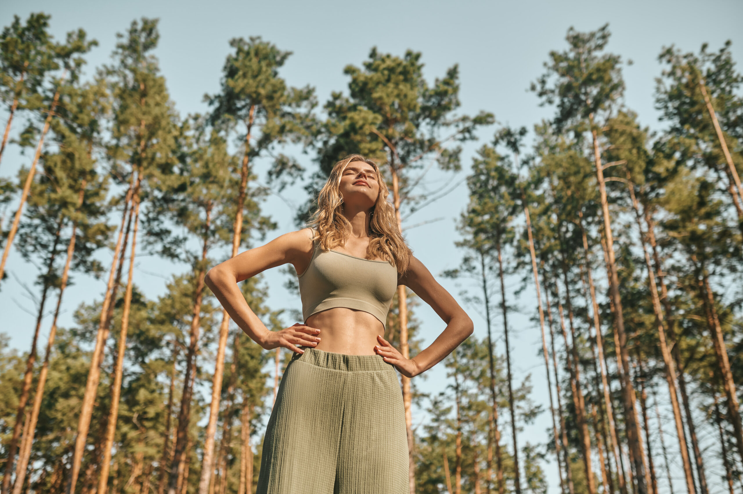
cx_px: 372
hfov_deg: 54.5
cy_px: 247
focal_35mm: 35
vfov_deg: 37.8
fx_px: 722
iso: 200
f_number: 2.8
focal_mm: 35
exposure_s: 1/2500
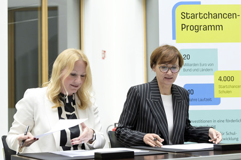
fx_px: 468
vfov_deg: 19.4
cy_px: 80
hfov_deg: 28.9
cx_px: 120
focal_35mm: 70
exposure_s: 1/500
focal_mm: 70
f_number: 5
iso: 4000
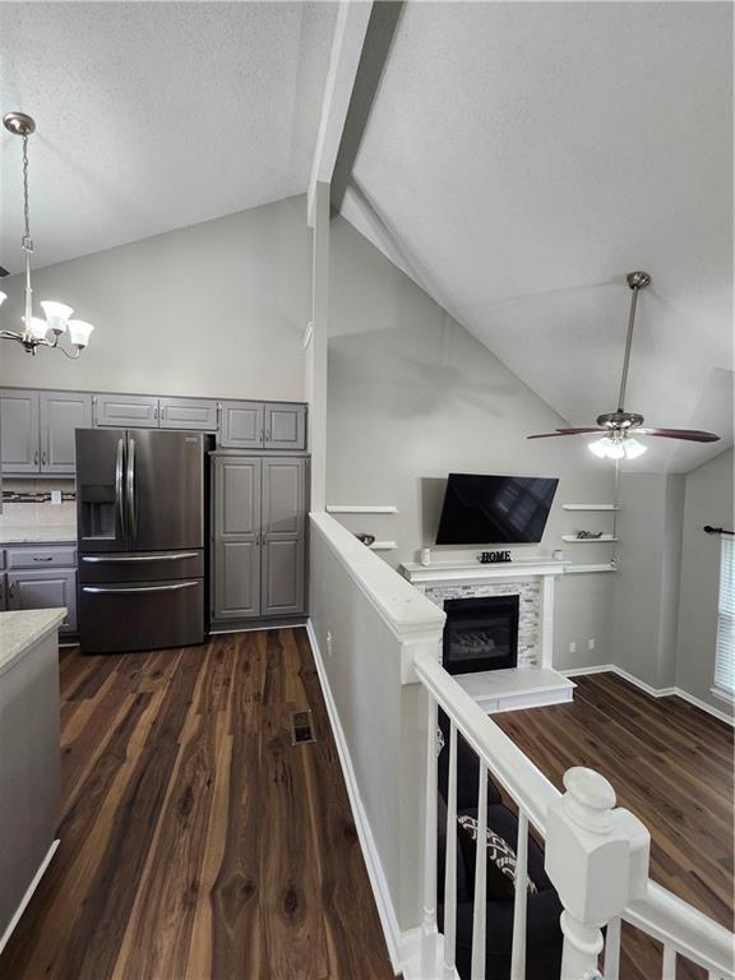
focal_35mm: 13
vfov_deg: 106.2
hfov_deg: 89.9
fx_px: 368
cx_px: 368
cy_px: 490
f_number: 2.2
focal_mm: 1.74
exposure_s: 1/60
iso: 160
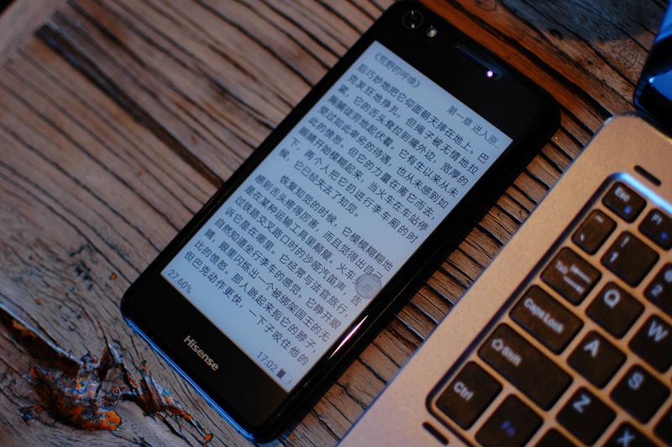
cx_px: 336
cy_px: 224
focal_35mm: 52
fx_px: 979
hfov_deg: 37.9
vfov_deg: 25.7
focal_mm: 35
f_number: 1.8
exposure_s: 1/30
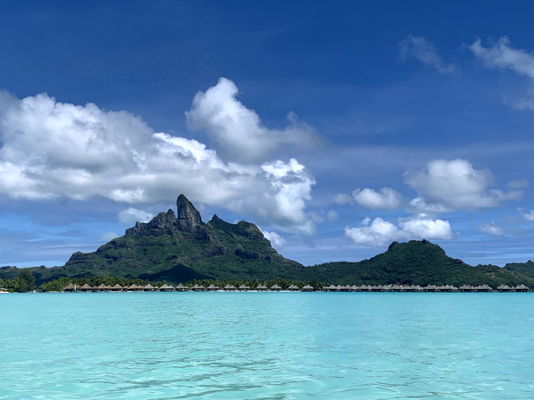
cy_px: 213
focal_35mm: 39
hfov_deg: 47.7
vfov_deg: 36.8
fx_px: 602
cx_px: 229
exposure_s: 1/4464
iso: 25
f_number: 1.8
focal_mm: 4.25
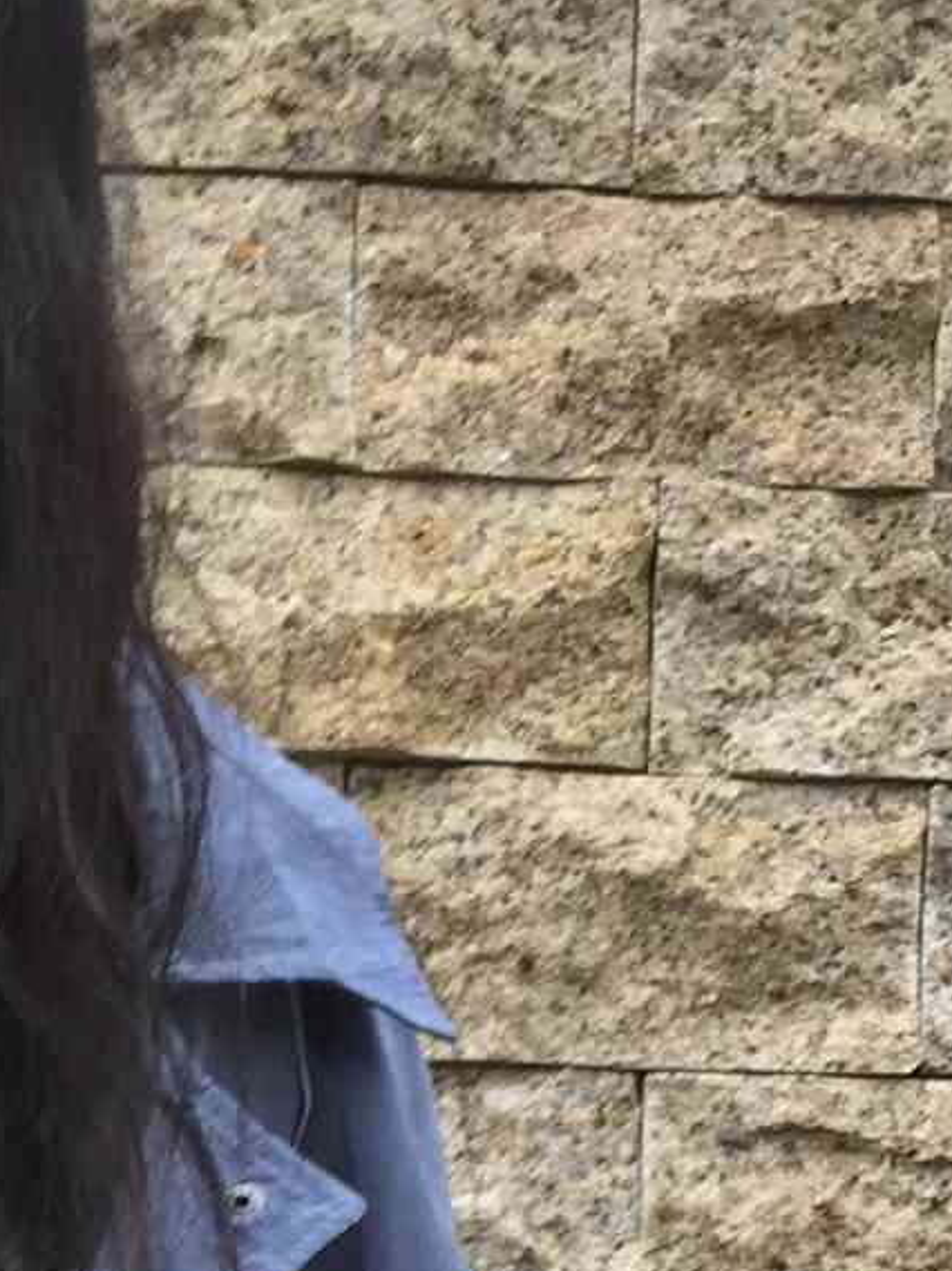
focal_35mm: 102
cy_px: 1644
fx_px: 3744
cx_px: -197
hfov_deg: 14.0
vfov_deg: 18.0
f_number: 2.2
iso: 32
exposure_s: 1/60
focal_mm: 4.15
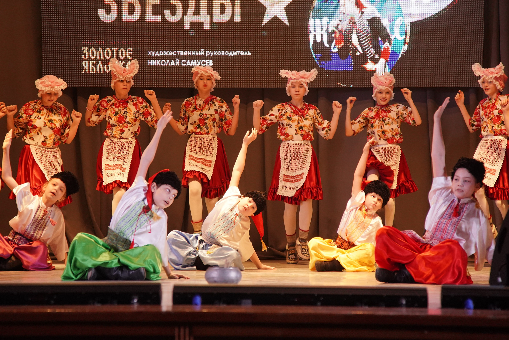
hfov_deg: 17.1
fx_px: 1697
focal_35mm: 120
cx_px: 228
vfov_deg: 11.4
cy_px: 162
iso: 3200
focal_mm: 105
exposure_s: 1/400
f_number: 4
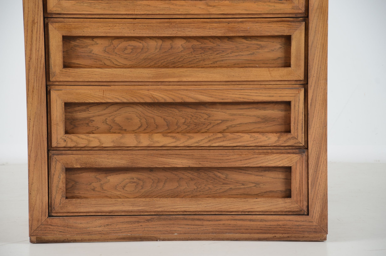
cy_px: 128
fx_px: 1685
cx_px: 193
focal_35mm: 158
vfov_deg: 8.7
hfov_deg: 13.1
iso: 125
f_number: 6.3
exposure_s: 1/80
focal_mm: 105
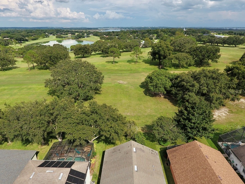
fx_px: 149
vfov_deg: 63.4
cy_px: 91
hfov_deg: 79.0
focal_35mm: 21
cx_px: 124
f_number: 2.8
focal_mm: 3.61
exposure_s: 1/1669
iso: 100
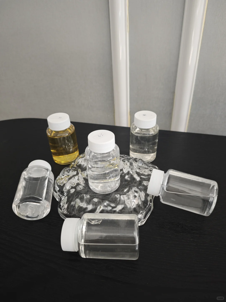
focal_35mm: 23
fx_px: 200
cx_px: 113
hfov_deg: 58.9
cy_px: 151
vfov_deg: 73.9
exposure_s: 1/100
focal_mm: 6.55
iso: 200
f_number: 1.6
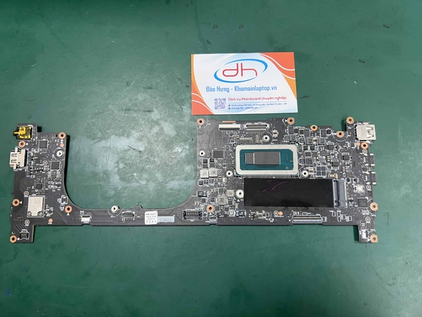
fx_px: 317
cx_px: 211
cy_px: 158
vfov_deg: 53.1
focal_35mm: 26
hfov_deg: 67.3
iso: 80
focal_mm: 5.7
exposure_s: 1/50
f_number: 1.5
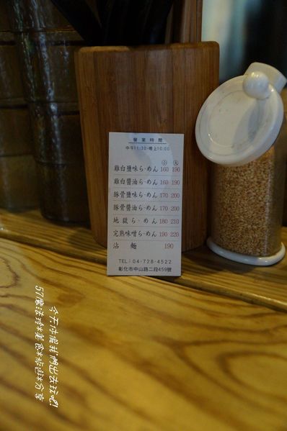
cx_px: 144
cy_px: 216
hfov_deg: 36.8
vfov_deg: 53.2
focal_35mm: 36
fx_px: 431
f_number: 4
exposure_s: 1/125
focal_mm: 24
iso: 3200
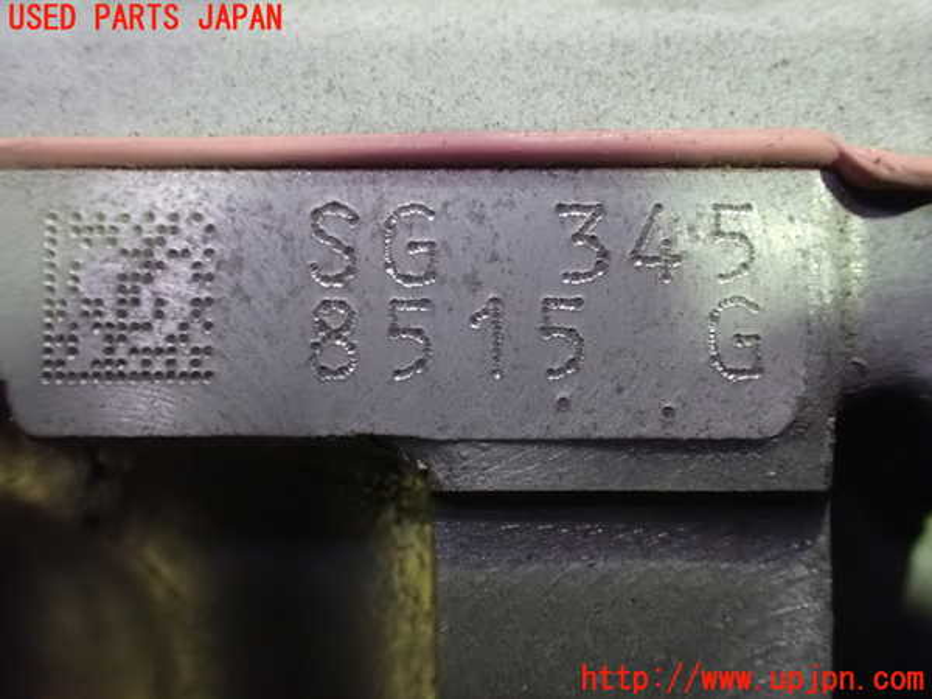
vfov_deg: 35.1
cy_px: 350
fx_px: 1104
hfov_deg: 45.8
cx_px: 466
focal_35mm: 41
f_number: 2.8
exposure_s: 1/30
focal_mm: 7.31
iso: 1600
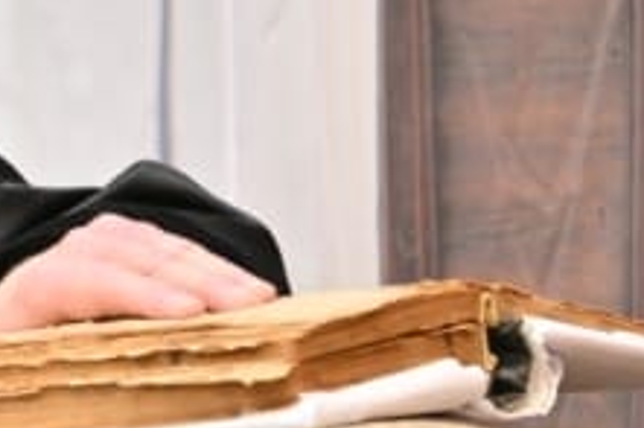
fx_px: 19877
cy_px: 82
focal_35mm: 1112
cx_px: -280
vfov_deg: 1.2
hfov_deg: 1.9
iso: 320
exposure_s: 1/160
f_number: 2.8
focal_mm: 160
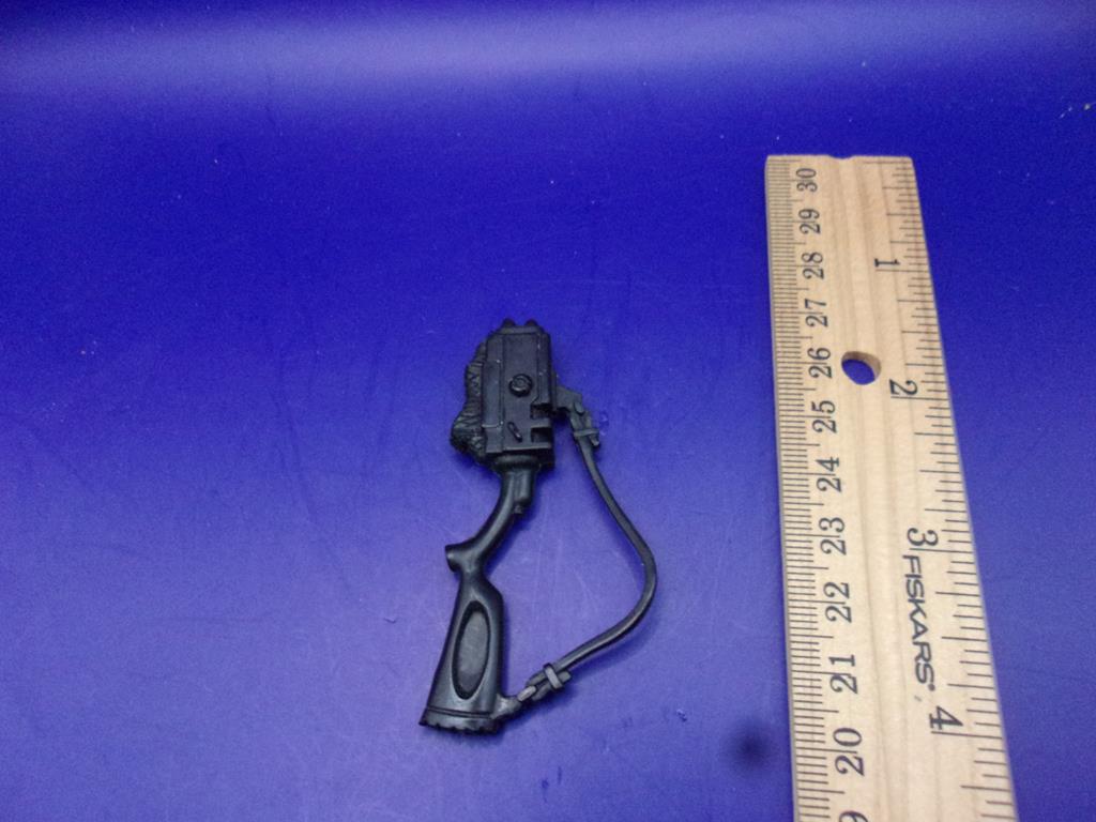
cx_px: 548
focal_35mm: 27
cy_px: 411
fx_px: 855
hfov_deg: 65.3
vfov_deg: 51.4
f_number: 3
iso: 555
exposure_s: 1/17
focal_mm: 4.9
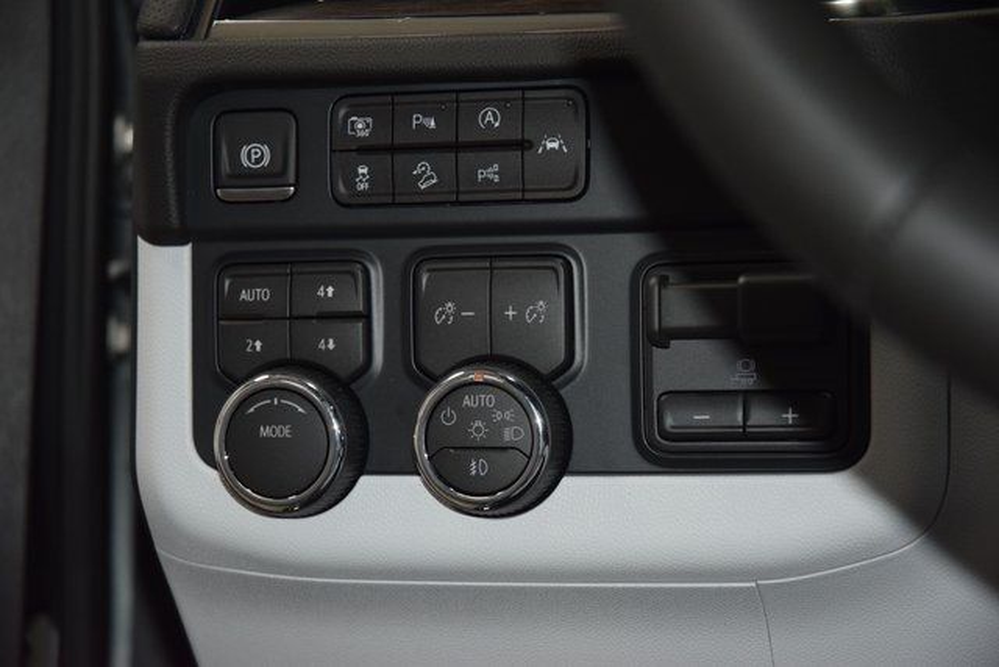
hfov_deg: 19.5
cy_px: 334
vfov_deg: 13.0
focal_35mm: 105
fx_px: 2914
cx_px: 500
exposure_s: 1/125
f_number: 4.5
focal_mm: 70
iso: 1400
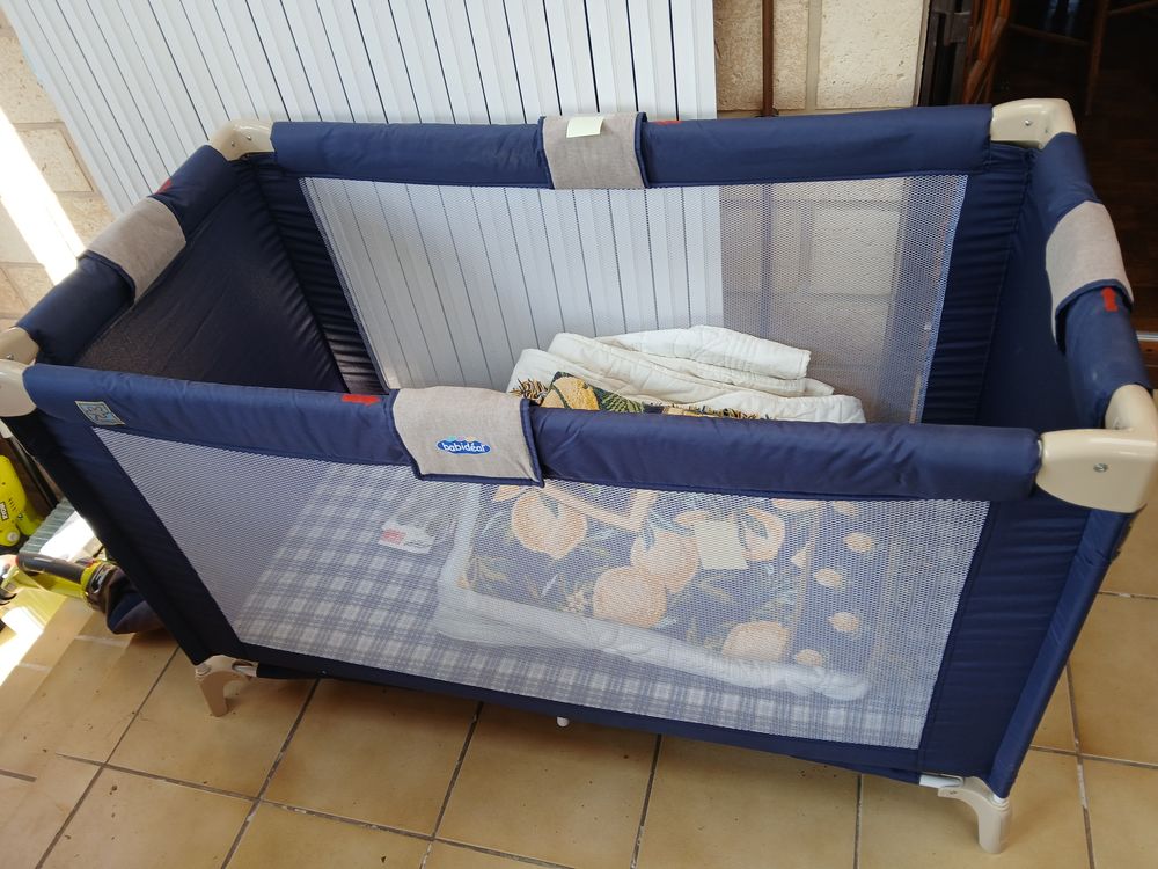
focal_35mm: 26
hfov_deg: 67.3
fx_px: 870
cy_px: 434
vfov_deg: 53.1
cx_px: 579
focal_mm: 3.98
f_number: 1.8
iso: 32
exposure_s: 1/50
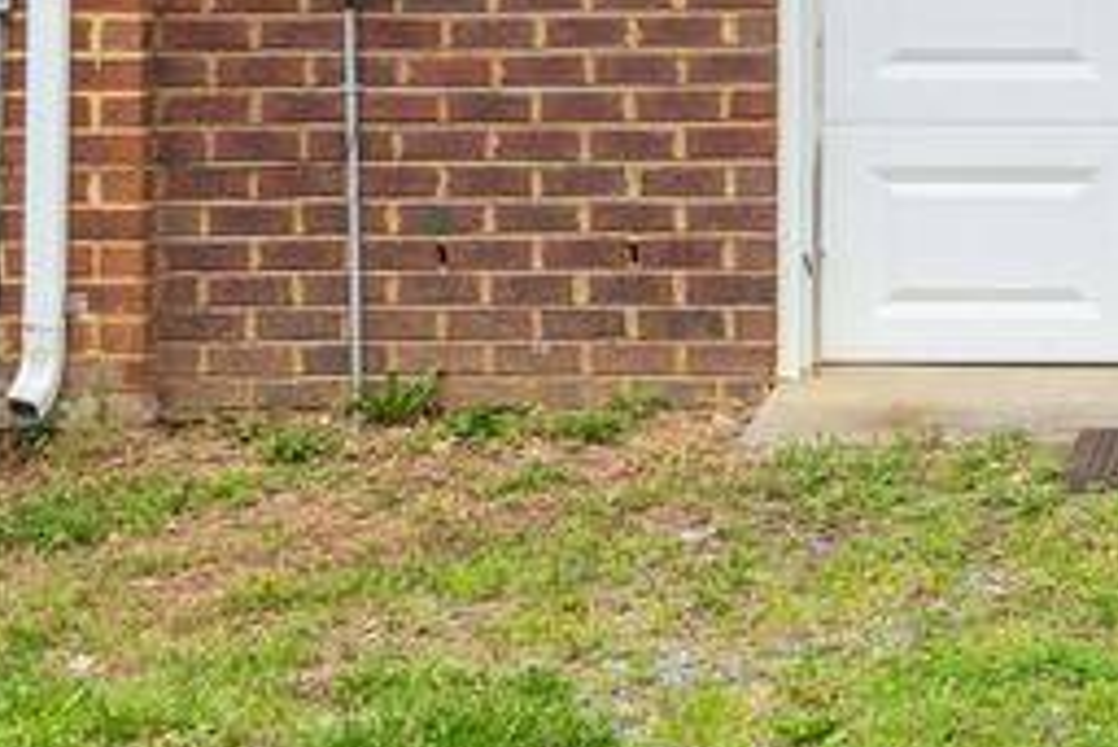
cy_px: -277
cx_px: 1380
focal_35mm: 140
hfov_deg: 14.2
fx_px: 4350
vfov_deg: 9.6
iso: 100
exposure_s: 1/60
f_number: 8
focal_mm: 35
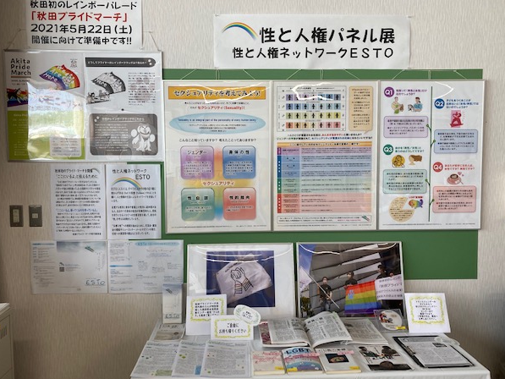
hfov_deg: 60.0
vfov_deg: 46.8
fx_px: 438
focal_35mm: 30
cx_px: 253
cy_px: 189
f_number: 1.8
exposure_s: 1/100
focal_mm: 3.99
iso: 32
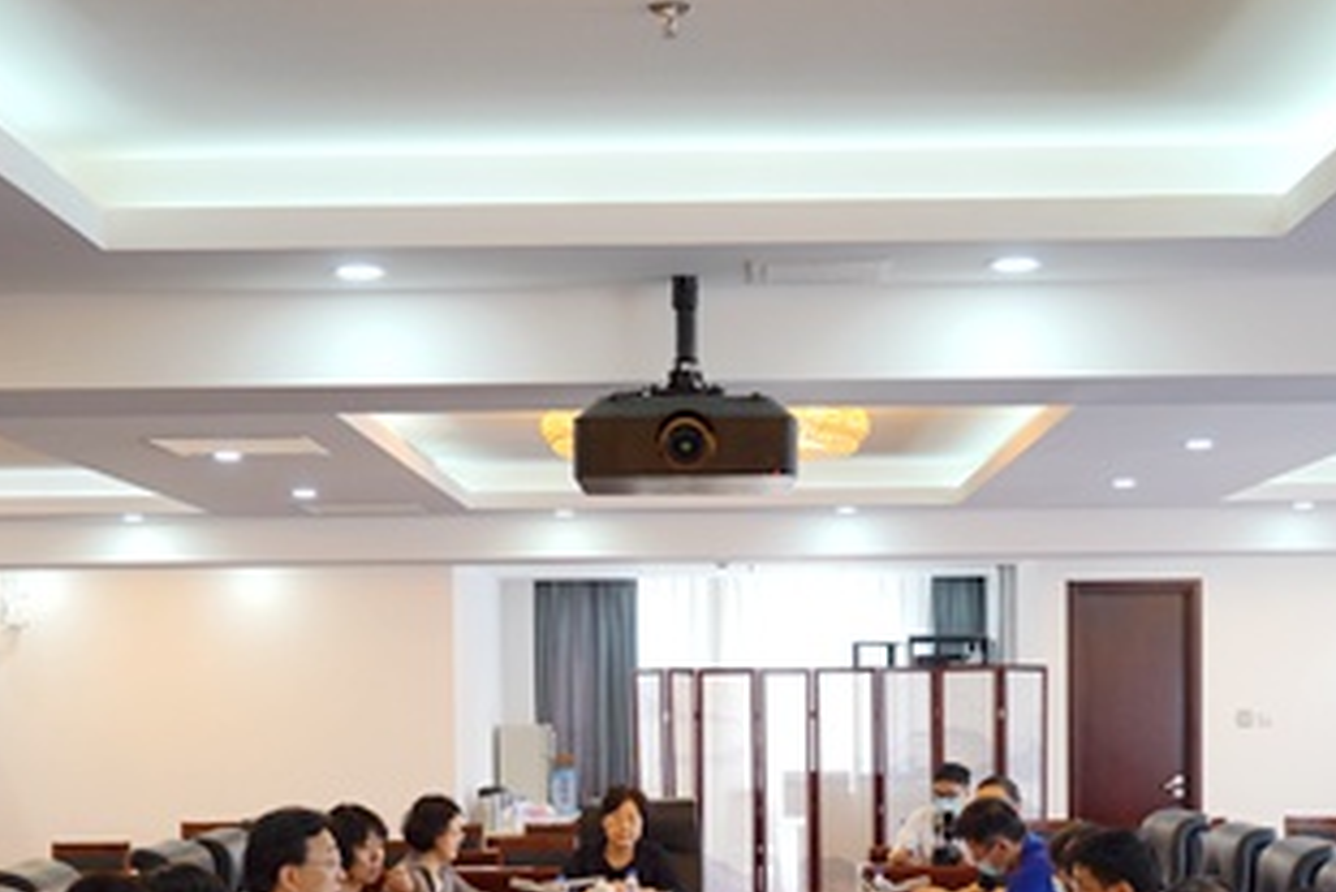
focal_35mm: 60
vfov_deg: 22.0
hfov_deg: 33.4
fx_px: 2228
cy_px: 840
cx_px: 651
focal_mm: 31
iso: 800
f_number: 4
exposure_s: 1/160
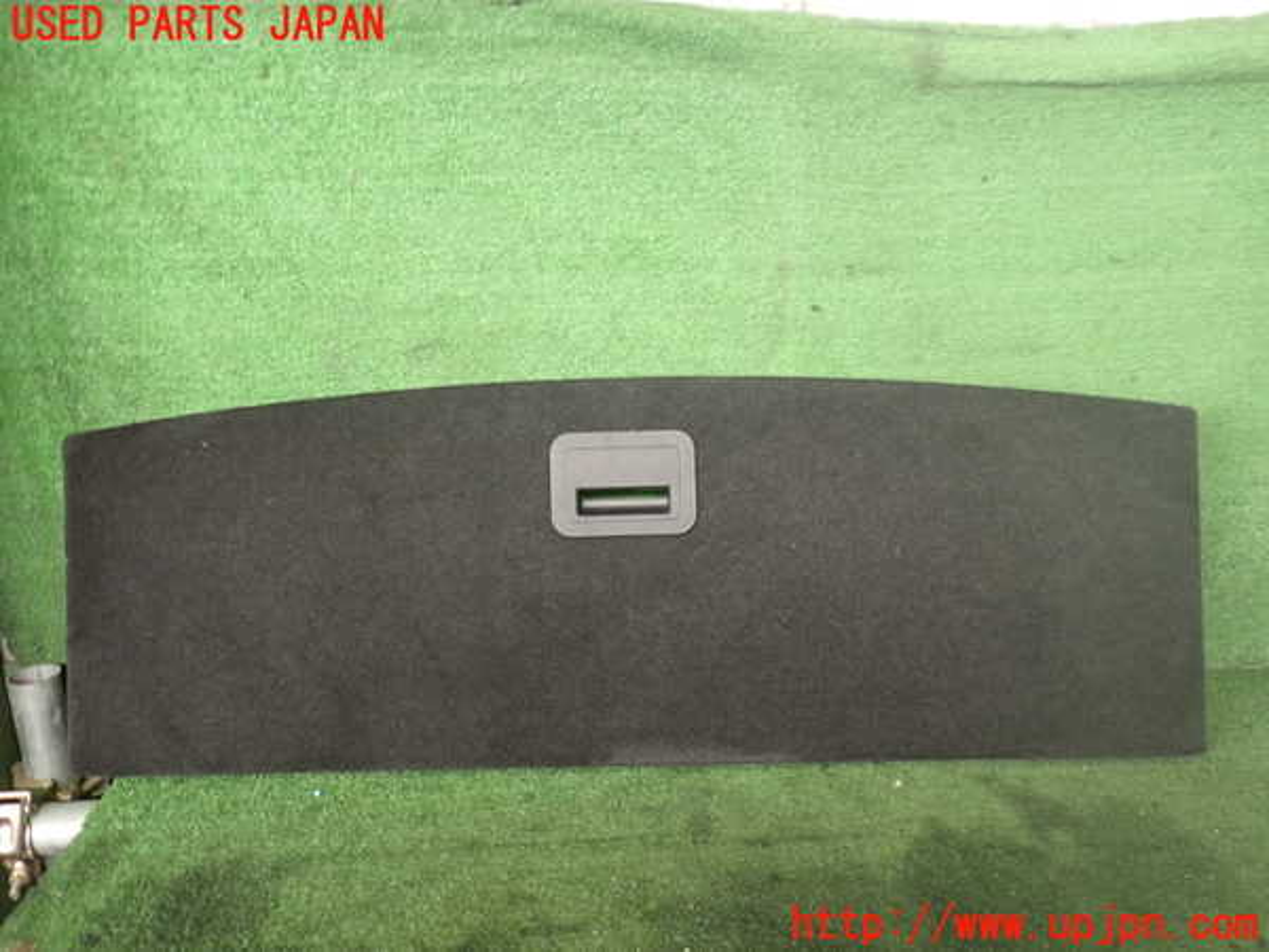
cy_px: 476
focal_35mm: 30
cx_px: 634
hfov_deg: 60.0
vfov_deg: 46.8
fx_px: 1100
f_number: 2.3
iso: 250
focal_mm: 5.4
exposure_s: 1/30
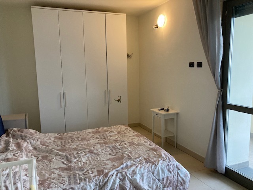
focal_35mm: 28
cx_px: 126
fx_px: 205
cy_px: 95
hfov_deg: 63.4
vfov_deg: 49.7
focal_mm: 3.99
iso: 320
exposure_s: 1/60
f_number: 1.8
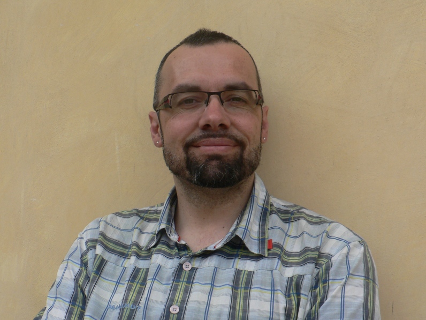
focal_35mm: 36
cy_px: 160
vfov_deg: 39.7
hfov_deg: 51.4
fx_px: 443
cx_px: 213
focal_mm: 6
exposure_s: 1/250
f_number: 4
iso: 80
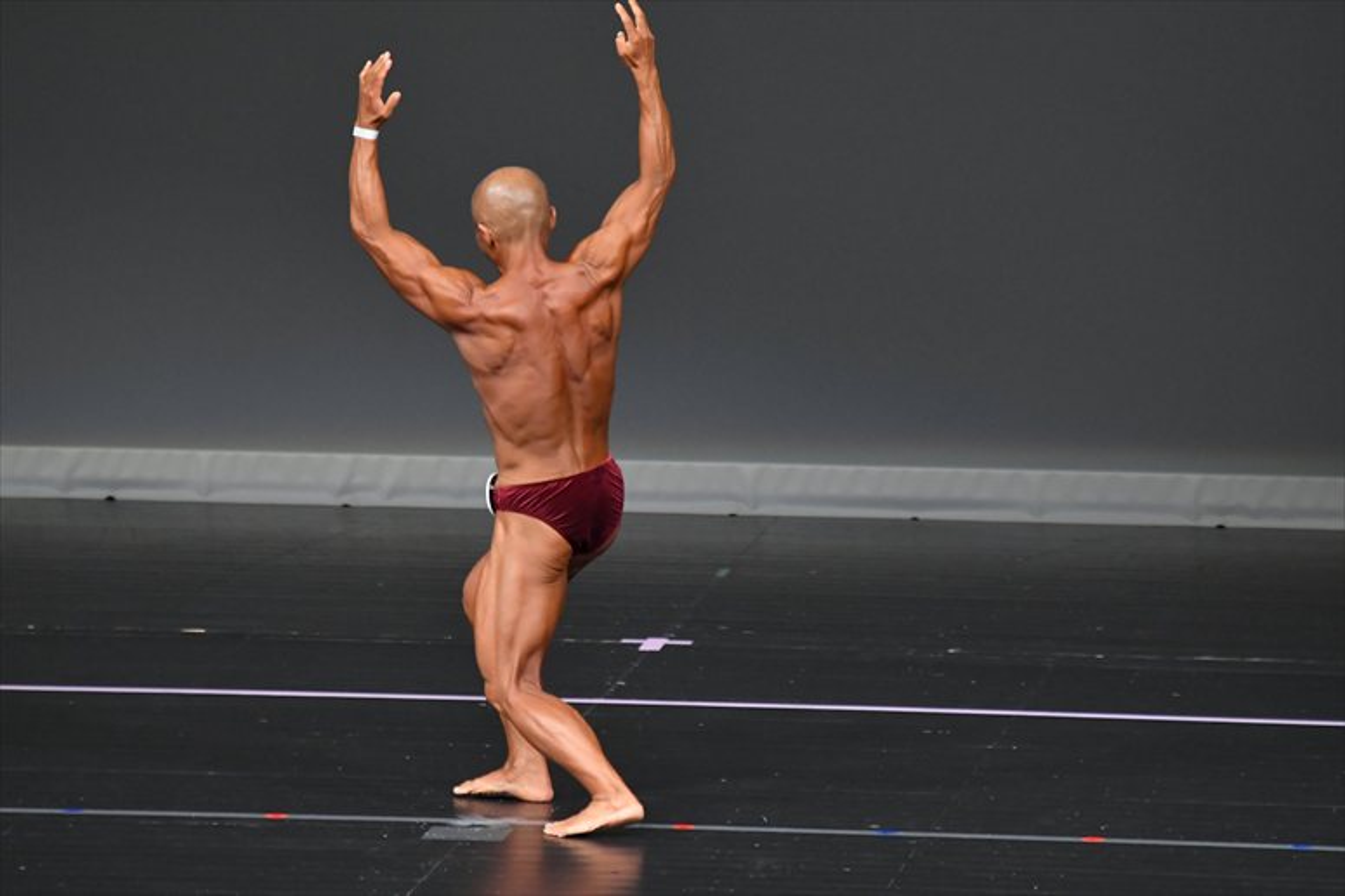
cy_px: 448
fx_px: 14004
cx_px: 672
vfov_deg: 3.7
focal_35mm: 375
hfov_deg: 5.5
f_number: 5.6
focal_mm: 250
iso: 4000
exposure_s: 1/400
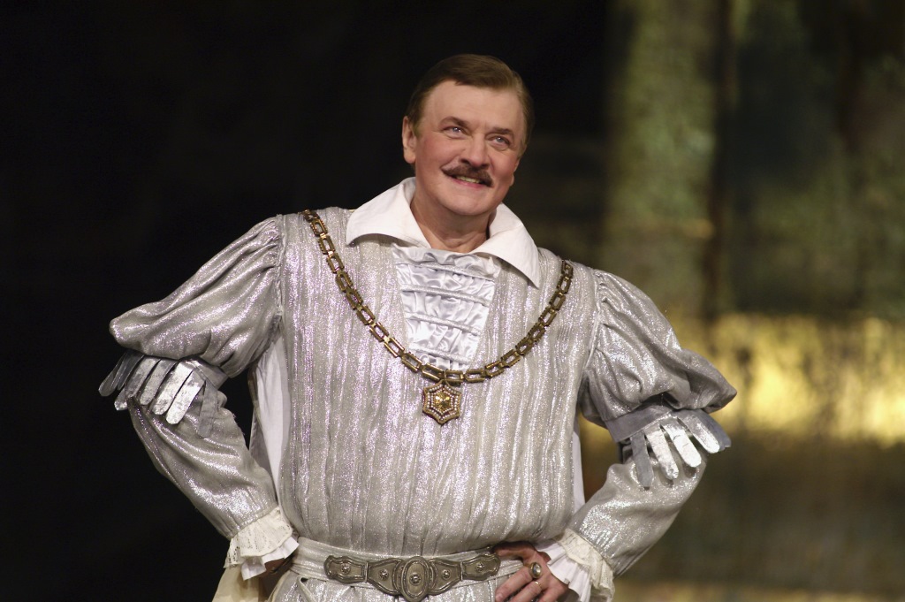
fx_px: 7535
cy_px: 301
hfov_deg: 6.9
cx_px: 452
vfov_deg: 4.6
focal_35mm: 300
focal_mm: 200
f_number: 2.8
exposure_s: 1/350
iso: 800
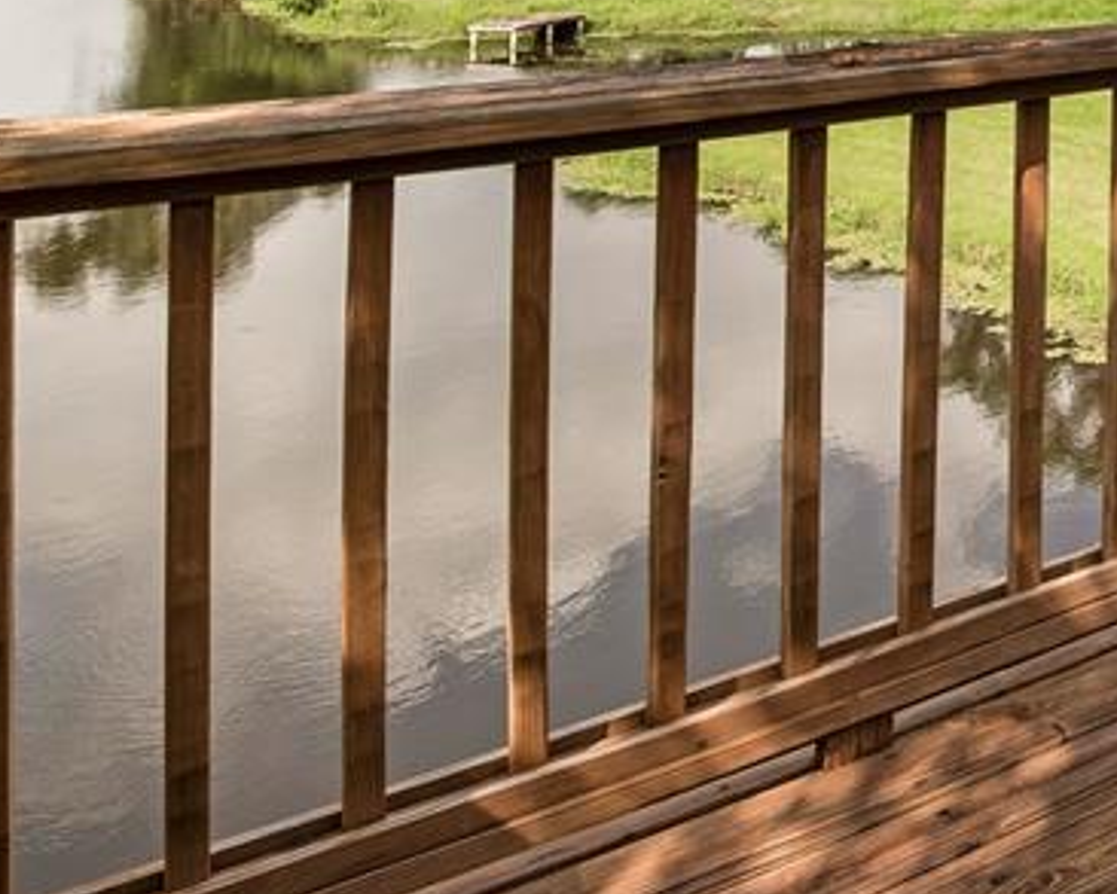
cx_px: 1416
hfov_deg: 33.4
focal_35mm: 42
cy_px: -130
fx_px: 1389
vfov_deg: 31.1
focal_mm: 16
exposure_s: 1/160
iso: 100
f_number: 8
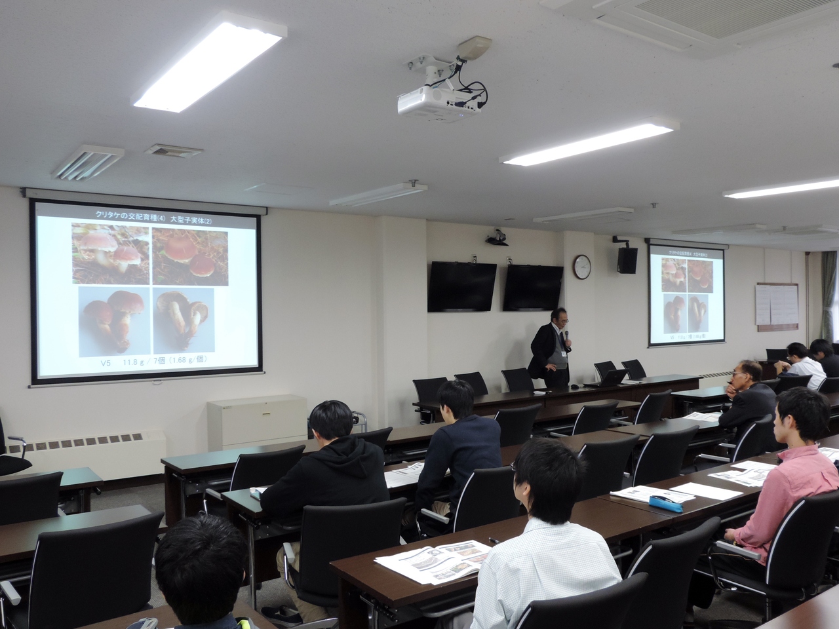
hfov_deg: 60.0
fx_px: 727
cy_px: 314
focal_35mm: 30
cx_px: 420
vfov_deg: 46.8
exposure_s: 1/30
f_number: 3.1
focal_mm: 5.3
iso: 250
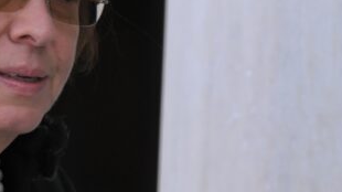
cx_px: 50
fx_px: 11475
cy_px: 104
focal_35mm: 1266
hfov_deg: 1.7
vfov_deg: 1.0
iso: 560
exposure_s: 1/640
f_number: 6.3
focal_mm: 390
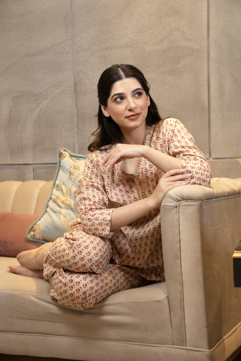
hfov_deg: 19.5
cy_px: 180
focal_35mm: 70
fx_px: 703
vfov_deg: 28.8
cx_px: 120
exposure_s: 1/100
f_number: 4.5
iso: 200
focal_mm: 70
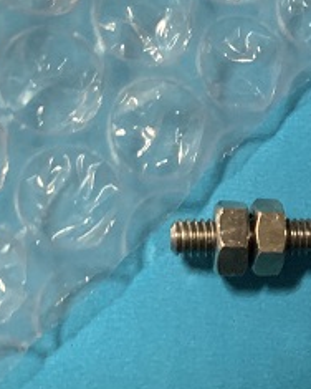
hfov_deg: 16.5
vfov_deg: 22.0
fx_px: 1001
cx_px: 426
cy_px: 231
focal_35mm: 87
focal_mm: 4.25
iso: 400
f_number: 1.8
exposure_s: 1/58
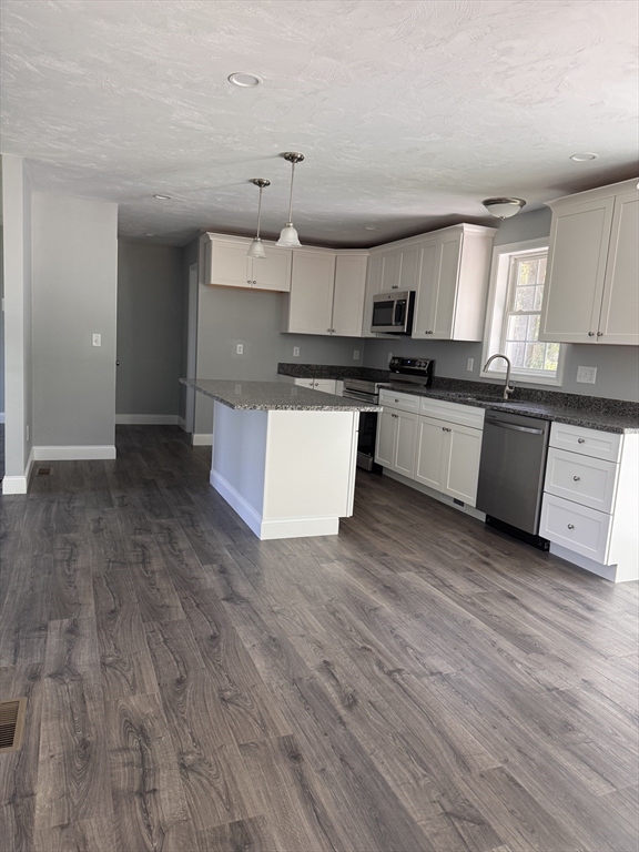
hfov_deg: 56.8
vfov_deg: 71.6
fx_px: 591
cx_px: 320
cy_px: 426
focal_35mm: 24
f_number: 1.78
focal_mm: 6.76
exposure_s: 1/121
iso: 160
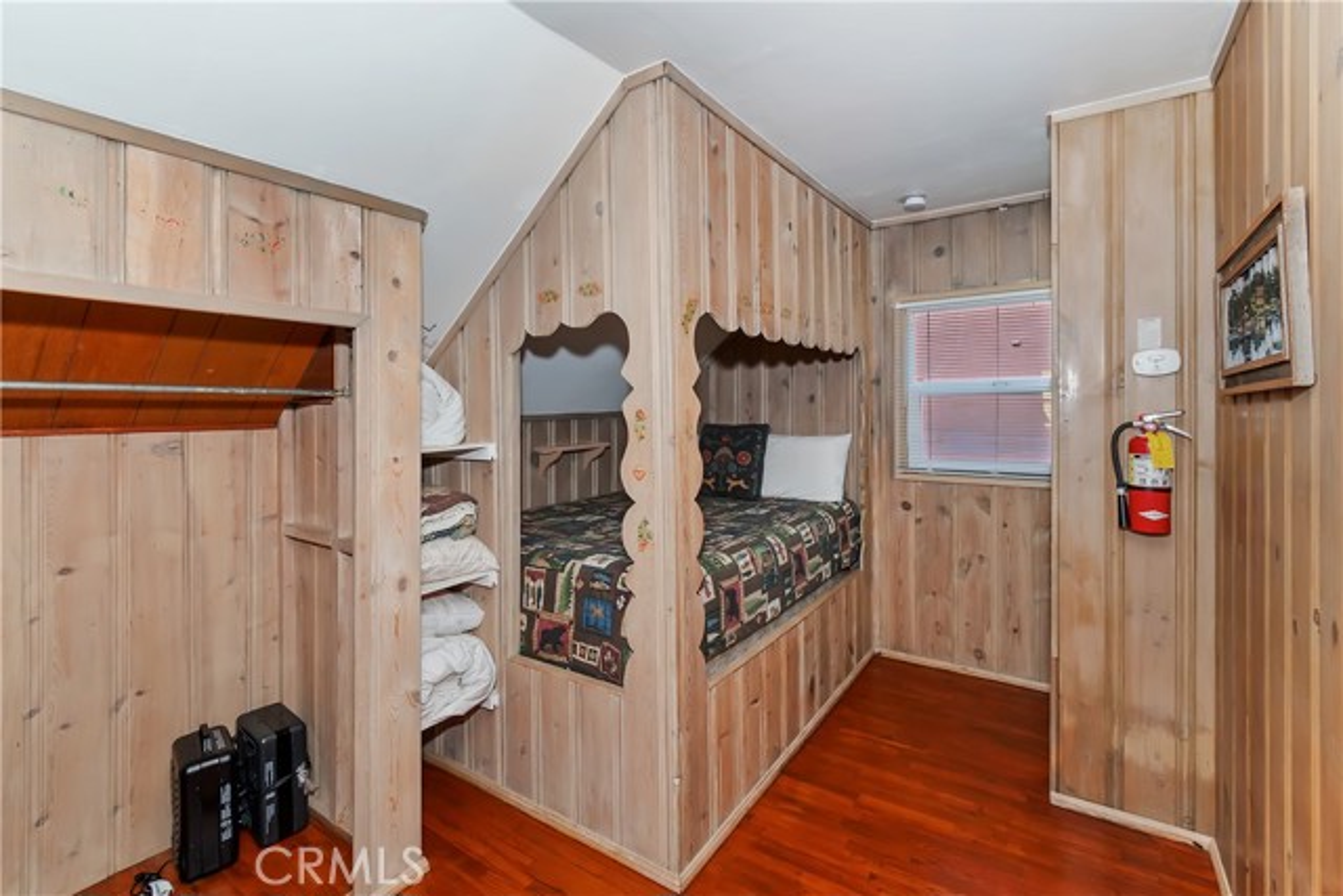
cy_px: 448
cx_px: 672
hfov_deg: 100.4
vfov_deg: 77.4
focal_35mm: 15
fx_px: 560
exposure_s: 1/30
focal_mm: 10
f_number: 8
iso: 400
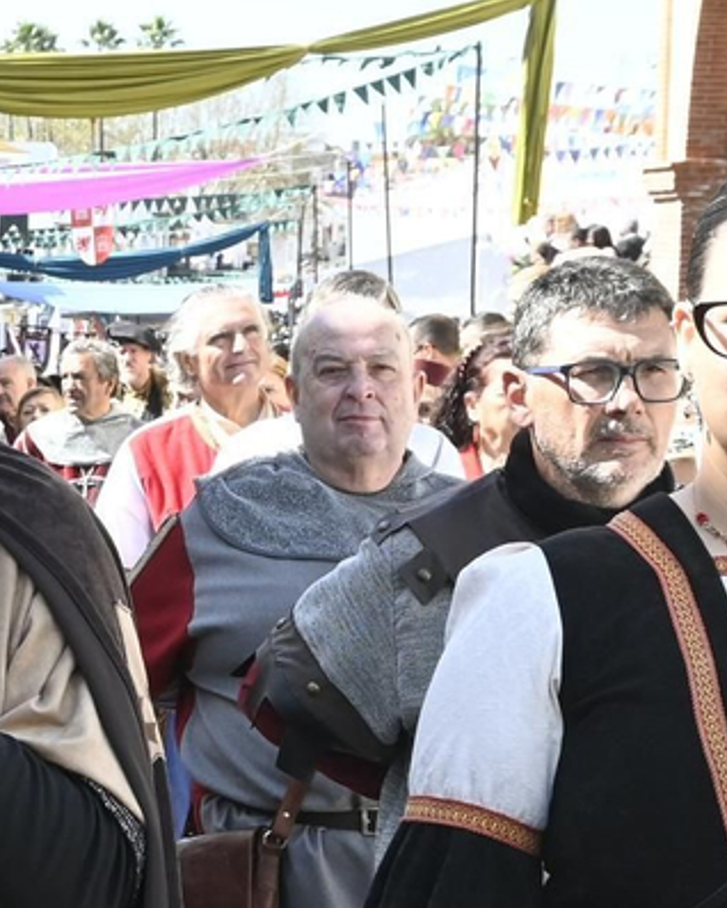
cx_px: -249
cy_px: 627
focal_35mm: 122
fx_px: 3277
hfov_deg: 12.2
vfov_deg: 15.7
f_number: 6.3
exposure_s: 1/320
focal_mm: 21.5
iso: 320
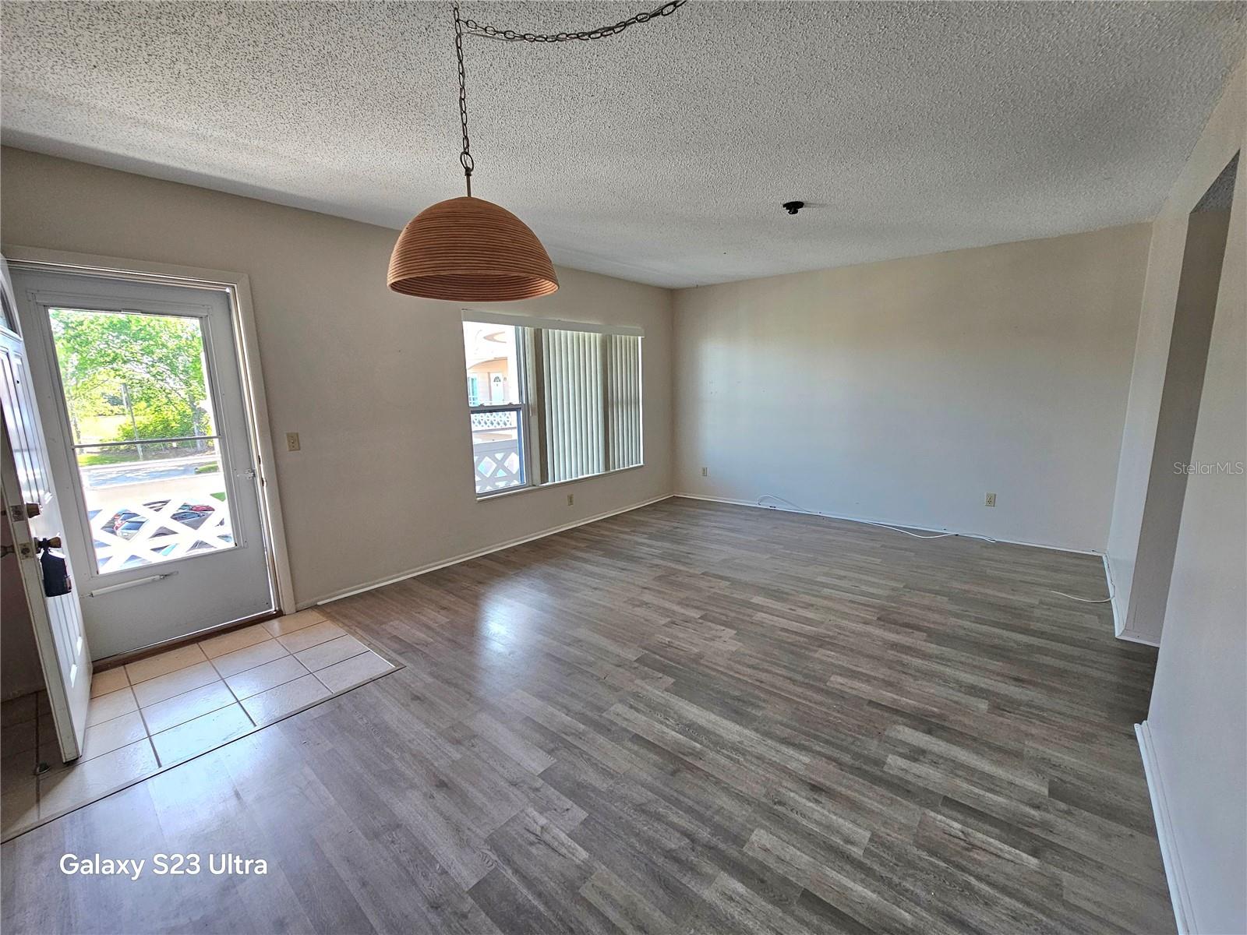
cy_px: 468
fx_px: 468
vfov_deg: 89.9
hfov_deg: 106.2
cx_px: 624
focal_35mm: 13
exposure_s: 1/77.5
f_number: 2.2
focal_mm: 2.2
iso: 125
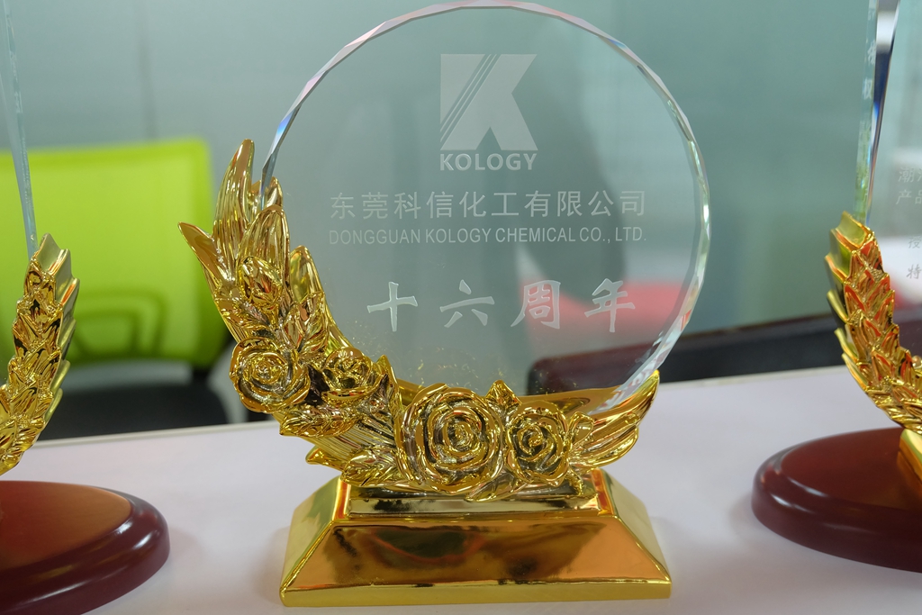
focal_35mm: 42
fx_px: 1076
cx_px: 461
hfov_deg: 46.4
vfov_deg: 31.9
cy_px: 308
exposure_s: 1/30
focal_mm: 28.2
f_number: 4.5
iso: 800
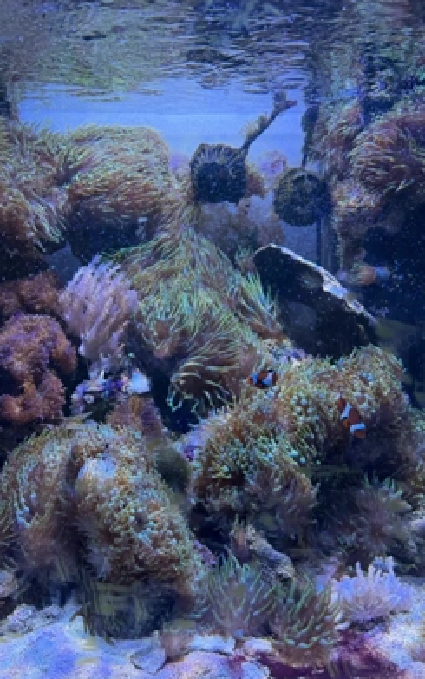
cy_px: 346
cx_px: 198
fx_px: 481
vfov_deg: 70.4
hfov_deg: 47.6
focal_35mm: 26
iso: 200
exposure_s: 1/120
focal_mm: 6.76
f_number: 1.78
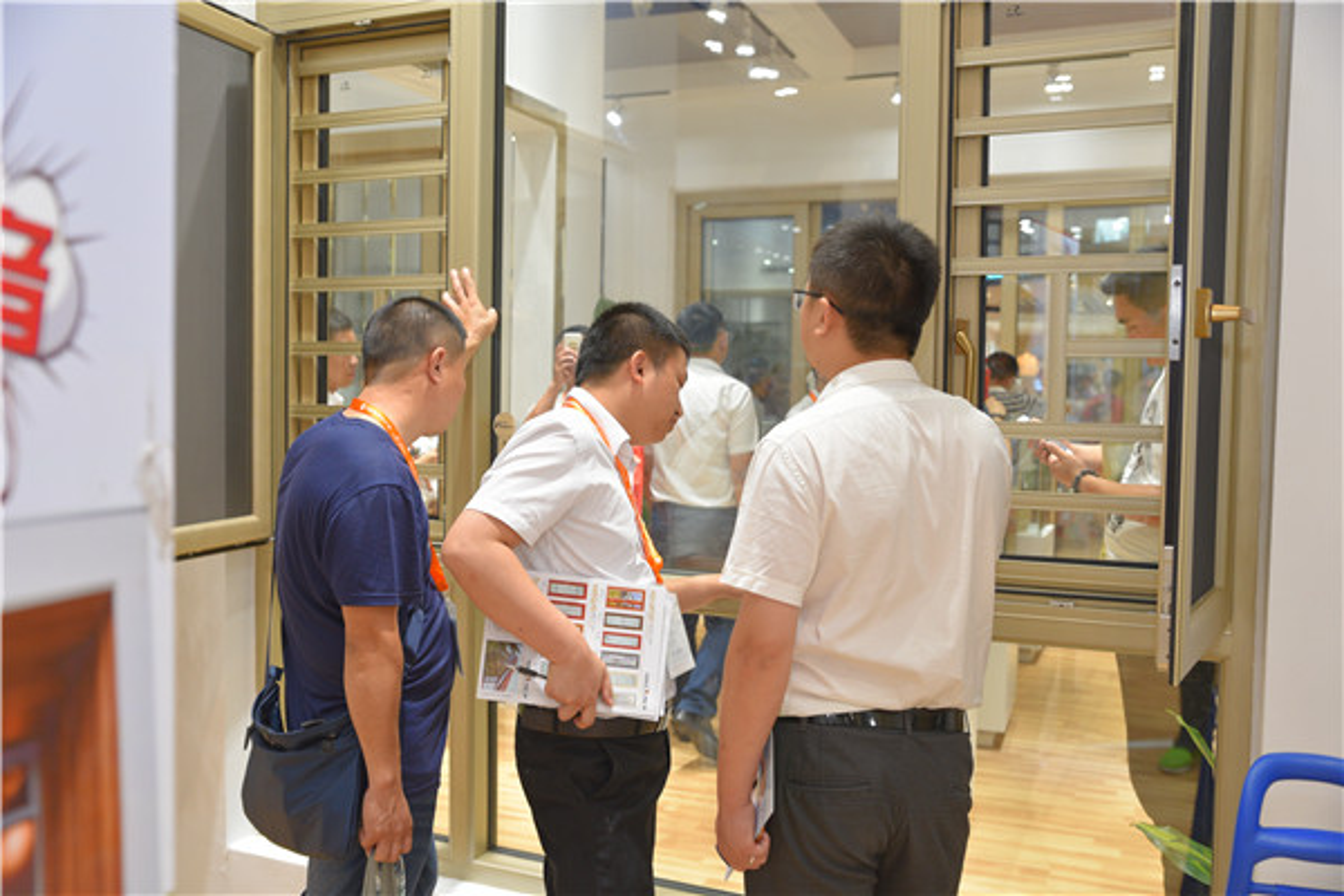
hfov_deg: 55.8
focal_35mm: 34
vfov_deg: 38.9
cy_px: 448
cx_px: 672
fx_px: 1269
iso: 640
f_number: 3.2
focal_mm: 34
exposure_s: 1/160
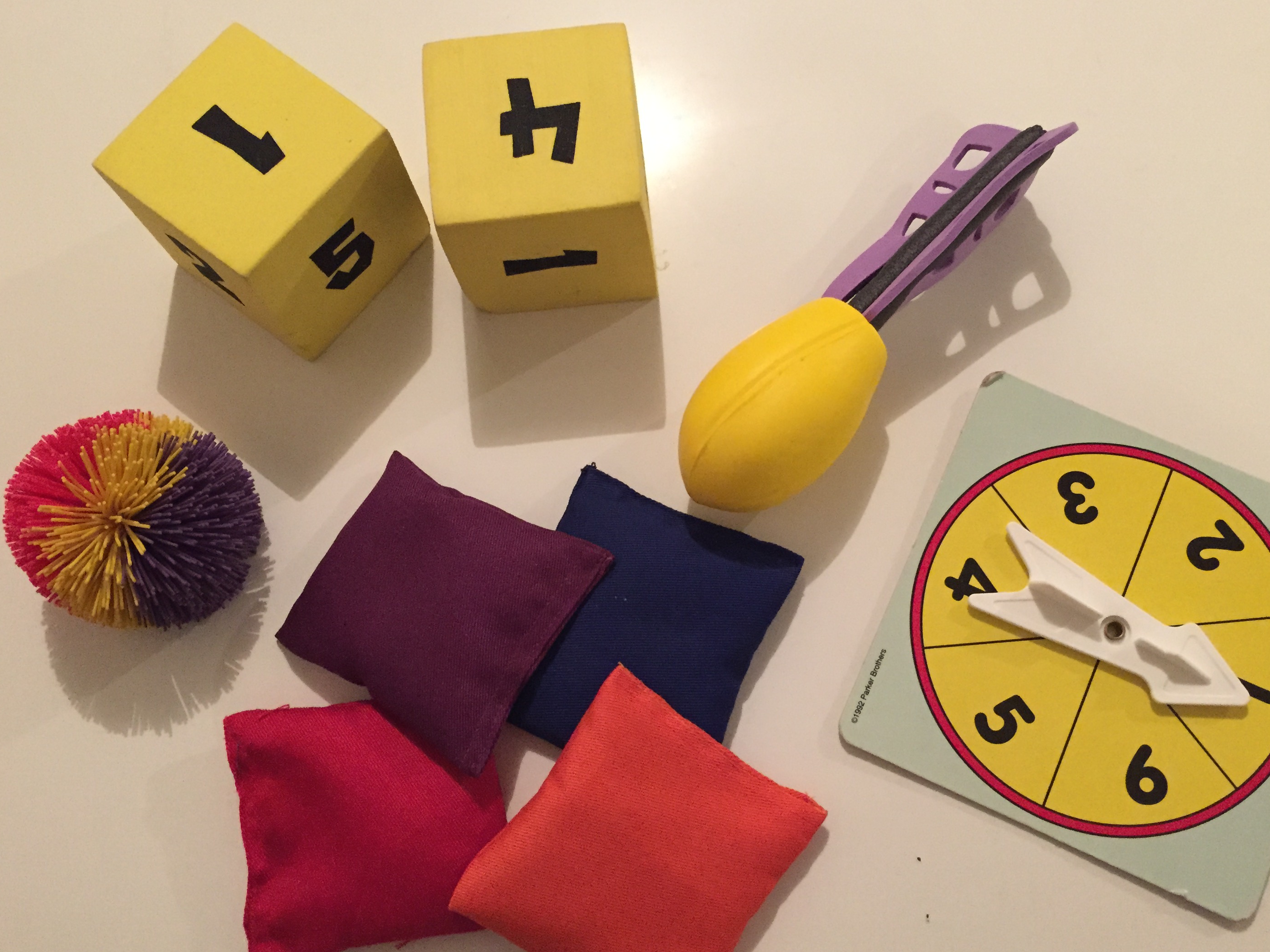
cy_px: 500
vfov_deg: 41.8
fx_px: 1247
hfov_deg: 53.9
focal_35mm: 34
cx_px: 682
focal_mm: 4.15
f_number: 2.2
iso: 320
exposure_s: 1/15
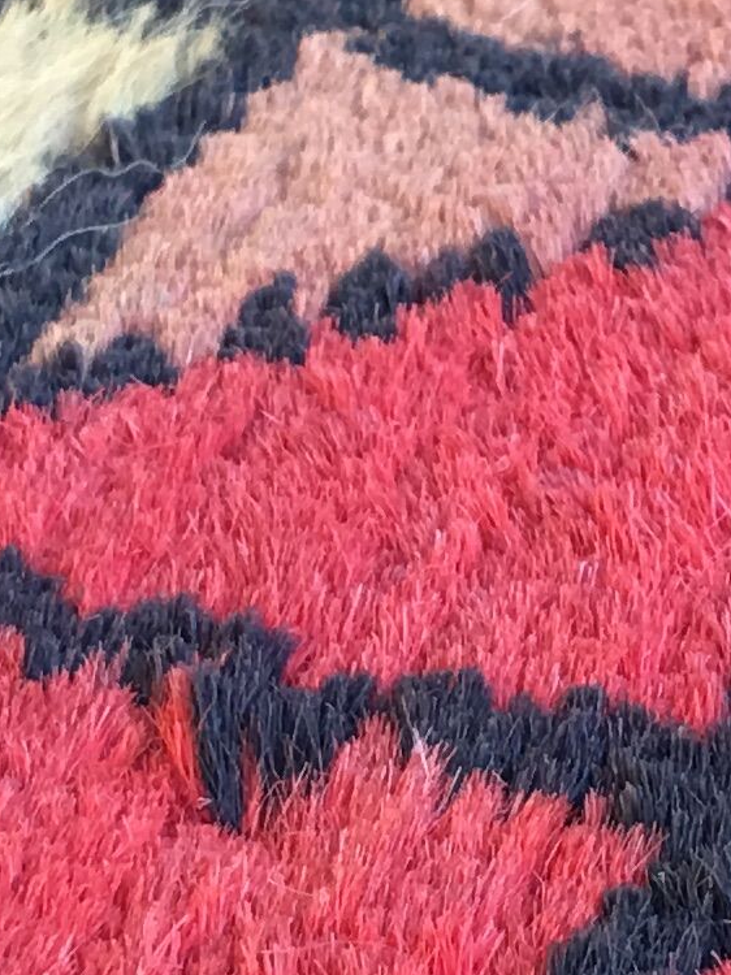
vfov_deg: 12.7
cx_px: 598
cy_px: 550
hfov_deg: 9.5
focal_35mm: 156
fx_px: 4395
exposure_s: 1/33
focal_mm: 4.15
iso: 32
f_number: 2.2
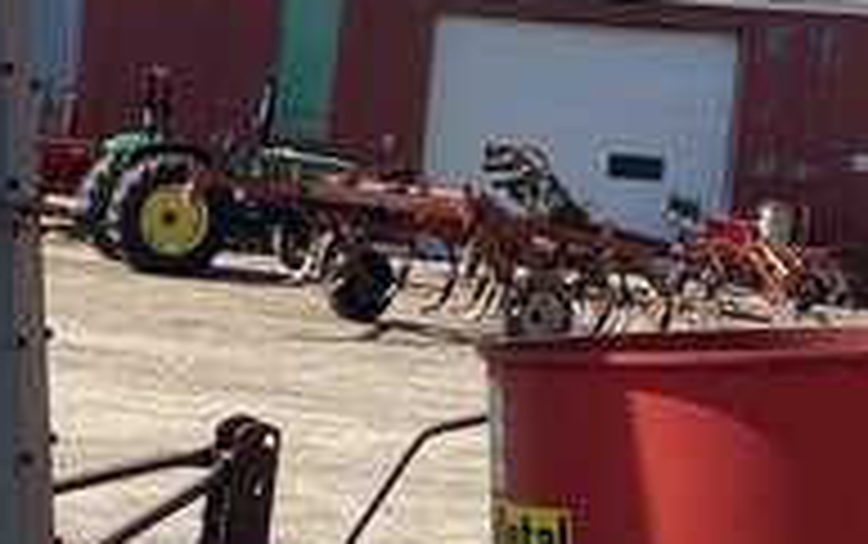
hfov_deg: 18.1
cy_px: 369
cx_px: 157
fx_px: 2699
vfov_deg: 11.5
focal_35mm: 114
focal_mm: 4.25
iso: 32
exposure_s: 1/2513
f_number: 1.8
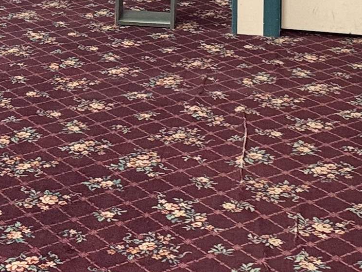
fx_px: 1035
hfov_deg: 19.7
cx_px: 105
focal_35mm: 99
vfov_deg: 13.3
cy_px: -228
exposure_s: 1/60
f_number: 1.78
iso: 320
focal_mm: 6.76
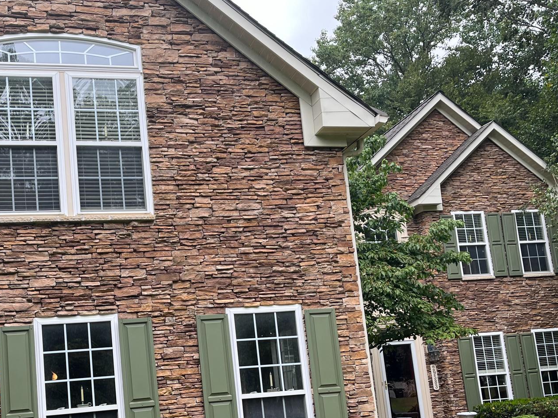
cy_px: 294
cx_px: 157
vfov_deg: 33.9
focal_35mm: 42
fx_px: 677
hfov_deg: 43.7
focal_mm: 5.1
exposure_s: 1/231
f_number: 1.6
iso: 40
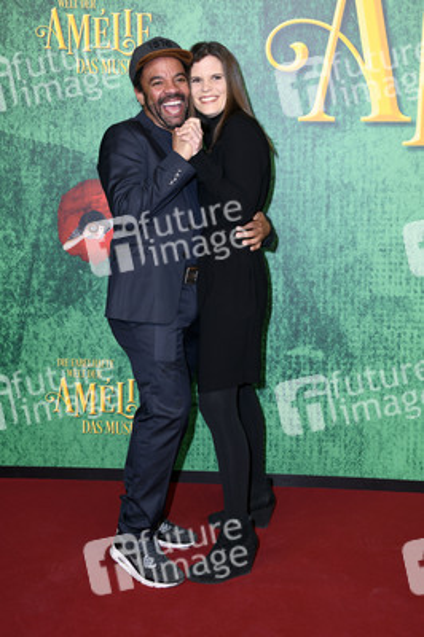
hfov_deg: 28.0
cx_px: 212
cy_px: 318
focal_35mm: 48
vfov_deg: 41.1
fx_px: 849
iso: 200
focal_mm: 48
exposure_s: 1/160
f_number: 6.3
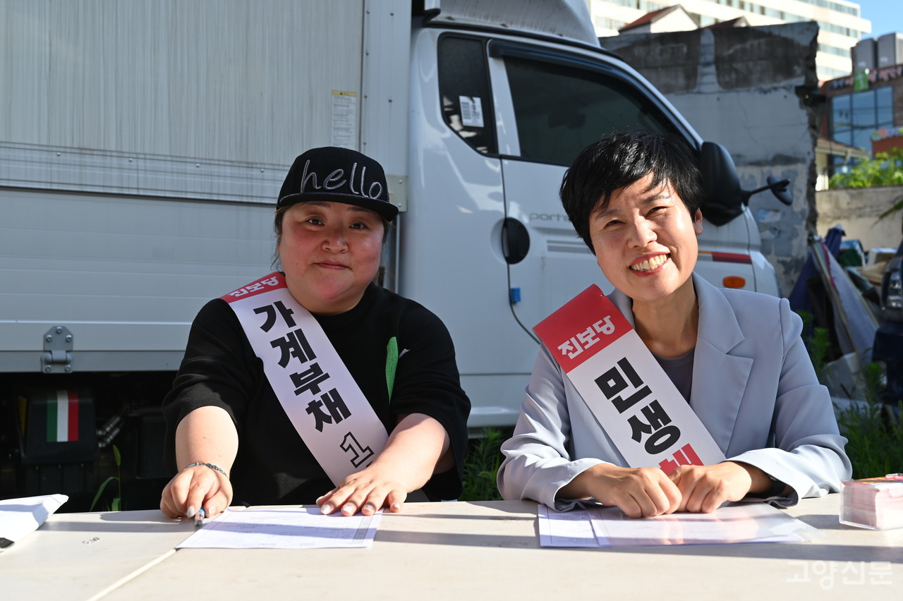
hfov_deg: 44.5
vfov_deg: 30.5
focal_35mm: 44
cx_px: 452
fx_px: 1103
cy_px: 300
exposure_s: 1/200
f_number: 6.3
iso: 100
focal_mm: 44
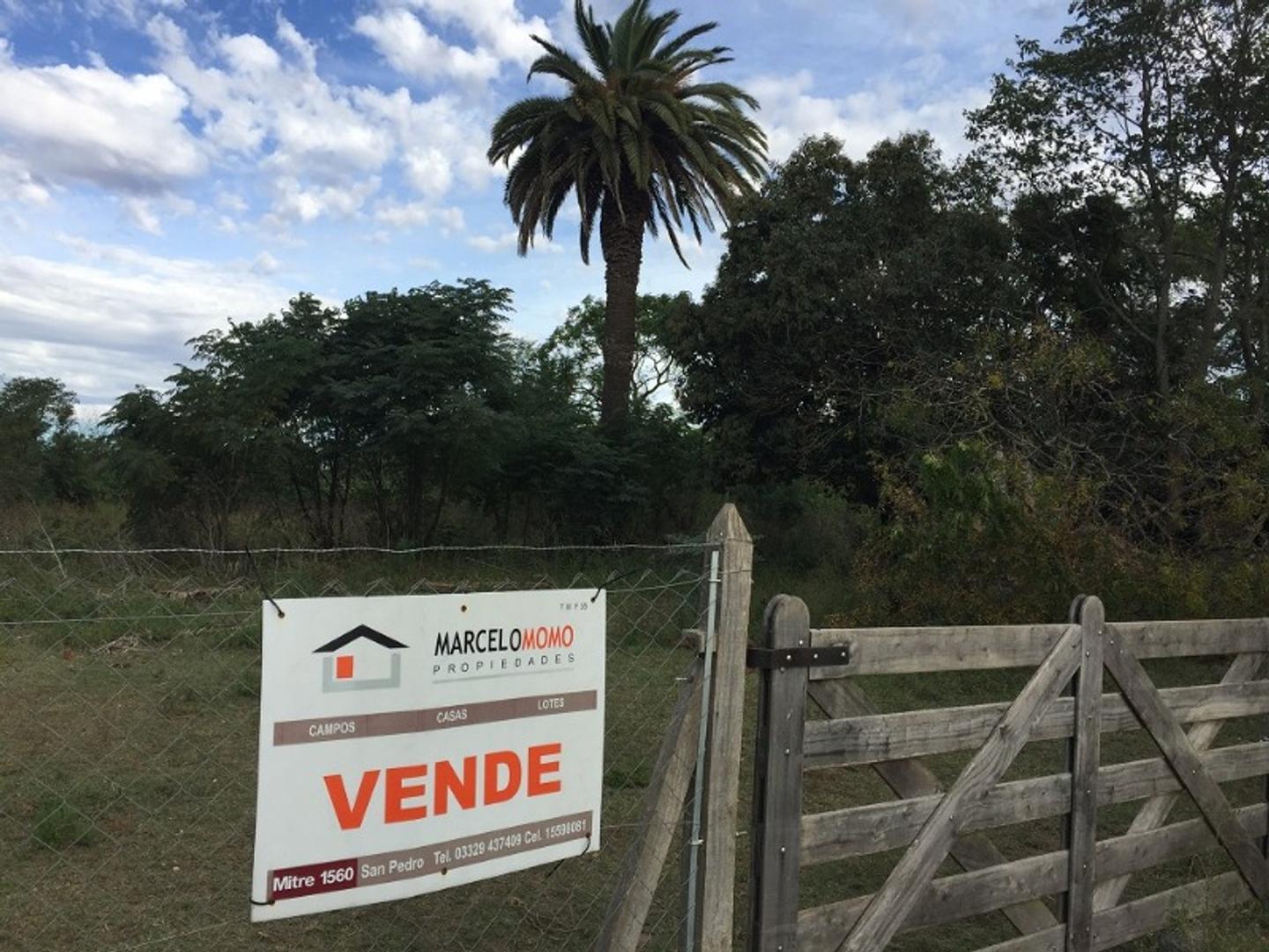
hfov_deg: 61.7
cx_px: 634
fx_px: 1063
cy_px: 476
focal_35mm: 29
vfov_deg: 48.2
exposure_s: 1/1319
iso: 32
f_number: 2.2
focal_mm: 4.15
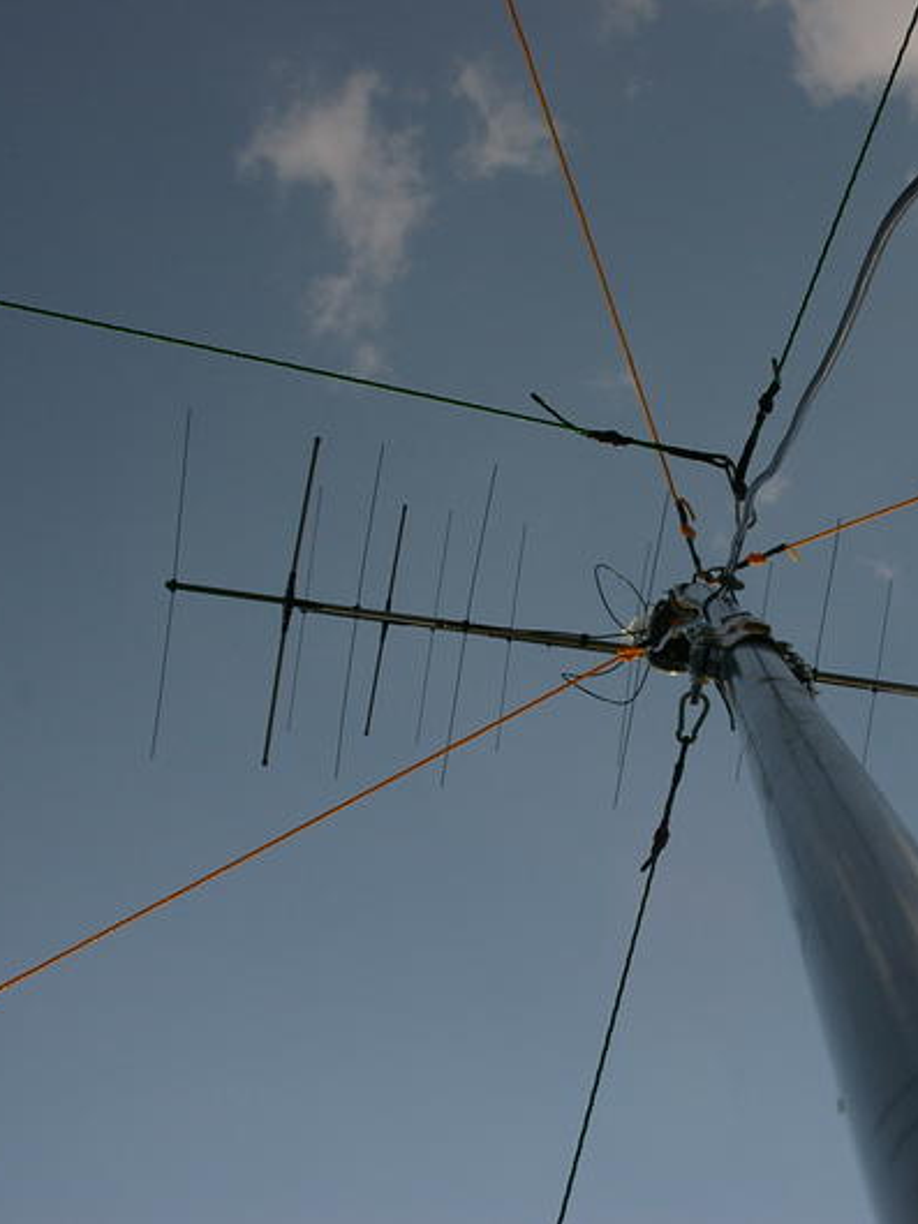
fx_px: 2156
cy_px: 611
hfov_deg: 23.7
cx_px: 708
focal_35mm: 61
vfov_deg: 31.7
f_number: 9.5
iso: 400
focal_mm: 28
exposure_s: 1/2000
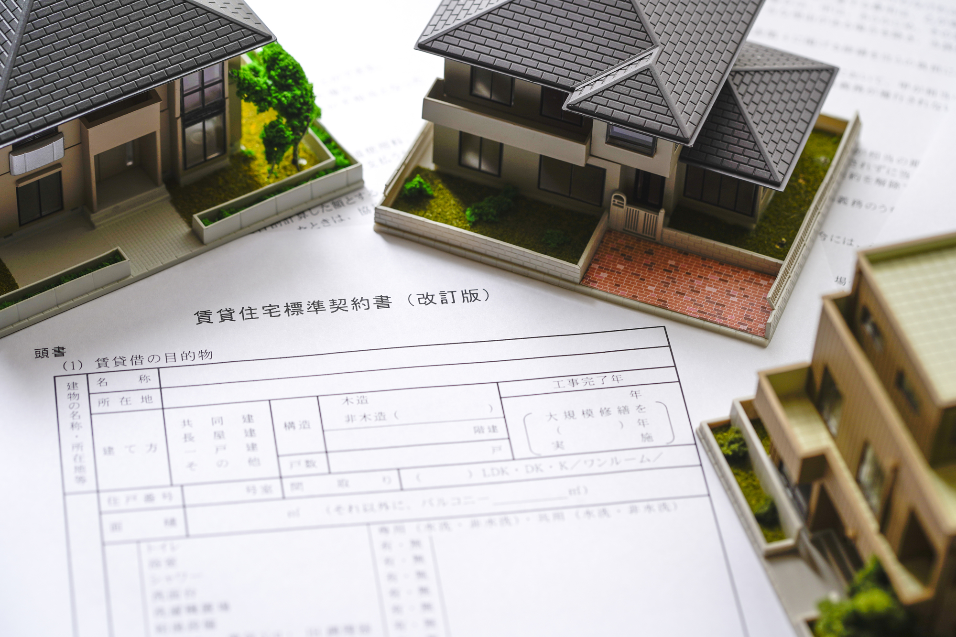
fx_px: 2655
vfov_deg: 13.7
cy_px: 318
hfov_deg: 20.4
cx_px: 478
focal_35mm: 100
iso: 100
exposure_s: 1/50
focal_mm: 100
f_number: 2.8
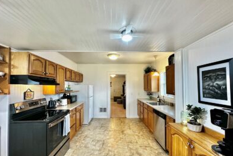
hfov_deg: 100.3
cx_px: 113
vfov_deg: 77.2
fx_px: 97
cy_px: 84
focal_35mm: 15
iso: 160
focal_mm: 2.22
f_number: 2.2
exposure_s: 1/60
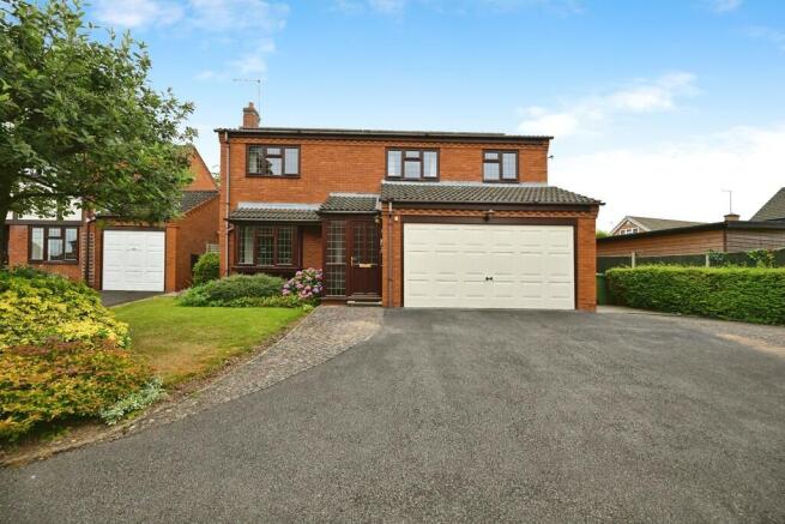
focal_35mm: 14
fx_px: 305
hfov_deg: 104.2
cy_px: 262
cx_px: 392
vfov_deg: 81.2
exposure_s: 1/160
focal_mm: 14
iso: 100
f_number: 6.3
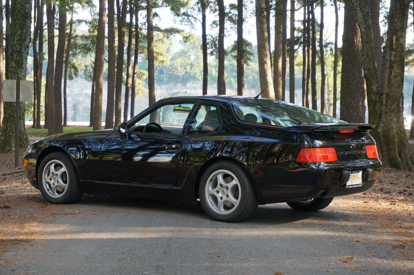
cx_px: 207
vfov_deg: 18.1
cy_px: 138
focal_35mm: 75
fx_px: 861
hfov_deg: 27.0
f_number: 5.6
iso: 400
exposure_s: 1/160
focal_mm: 50
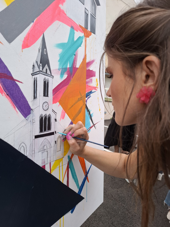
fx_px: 151
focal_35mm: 23
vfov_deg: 73.9
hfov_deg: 58.9
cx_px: 85
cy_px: 114
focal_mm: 5.54
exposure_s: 1/100
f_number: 1.8
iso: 80
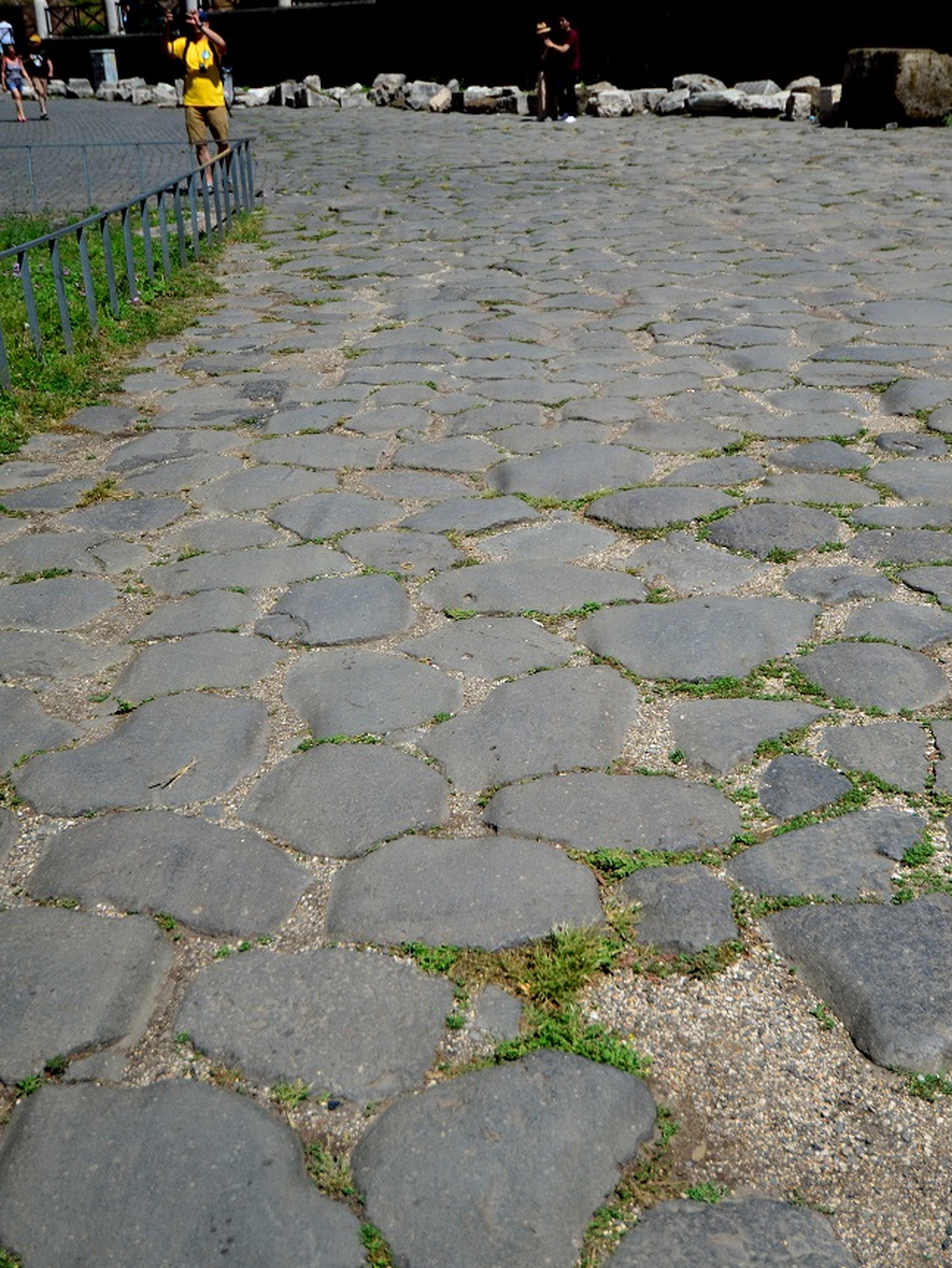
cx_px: 472
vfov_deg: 46.8
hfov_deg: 36.0
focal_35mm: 40
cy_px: 604
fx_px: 1466
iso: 720
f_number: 4
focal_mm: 24
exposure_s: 1/8000
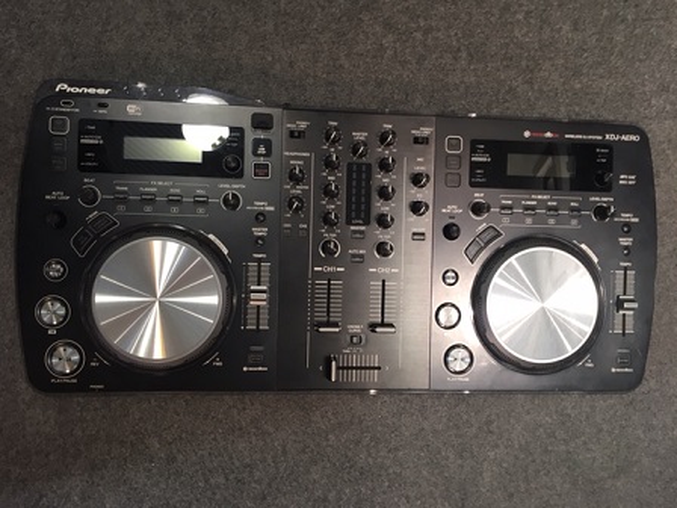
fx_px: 567
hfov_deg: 61.7
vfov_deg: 48.2
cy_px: 254
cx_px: 338
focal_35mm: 29
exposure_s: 1/30
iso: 50
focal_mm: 4.15
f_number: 2.2
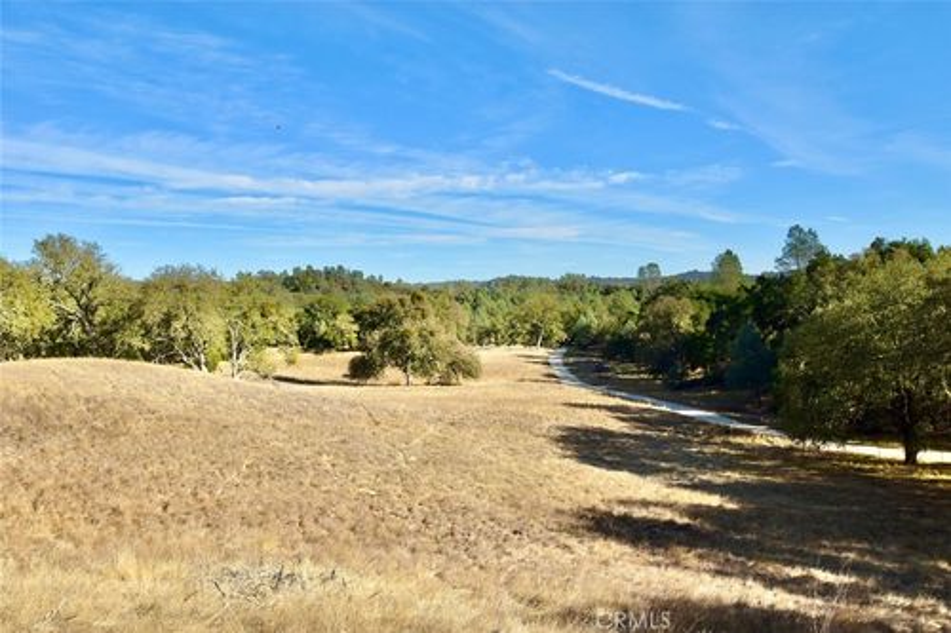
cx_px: 476
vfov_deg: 43.6
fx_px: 792
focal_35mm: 30
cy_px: 316
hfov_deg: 61.9
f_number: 11
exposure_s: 1/400
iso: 400
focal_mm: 20
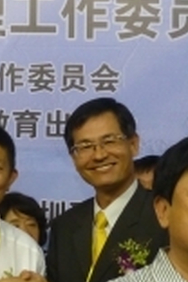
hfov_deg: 7.8
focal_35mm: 176
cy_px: 170
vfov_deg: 11.7
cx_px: 25
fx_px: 1379
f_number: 4.1
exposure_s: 1/60
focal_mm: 7.9
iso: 400
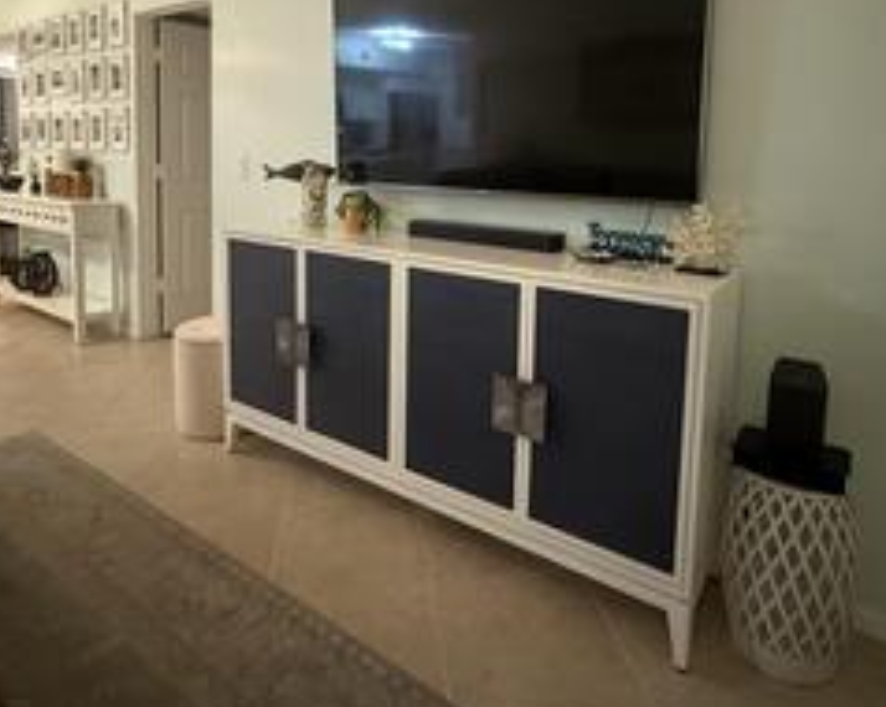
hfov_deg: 72.5
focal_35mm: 23
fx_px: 603
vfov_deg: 58.9
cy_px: 216
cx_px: 477
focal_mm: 2.22
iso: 640
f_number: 2.2
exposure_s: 1/60
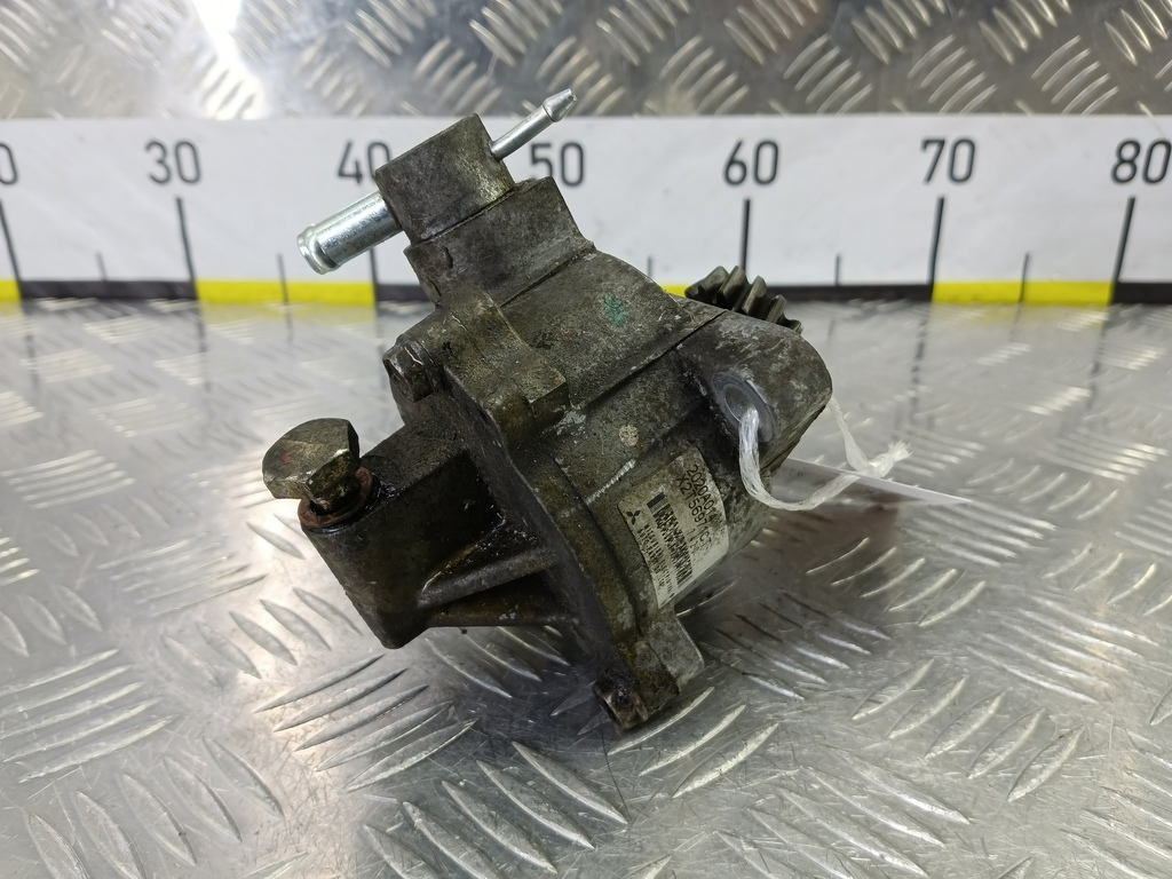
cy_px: 440
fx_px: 779
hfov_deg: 73.9
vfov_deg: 58.9
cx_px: 586
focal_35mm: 23
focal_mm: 4.11
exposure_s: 1/50
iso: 167
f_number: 1.6
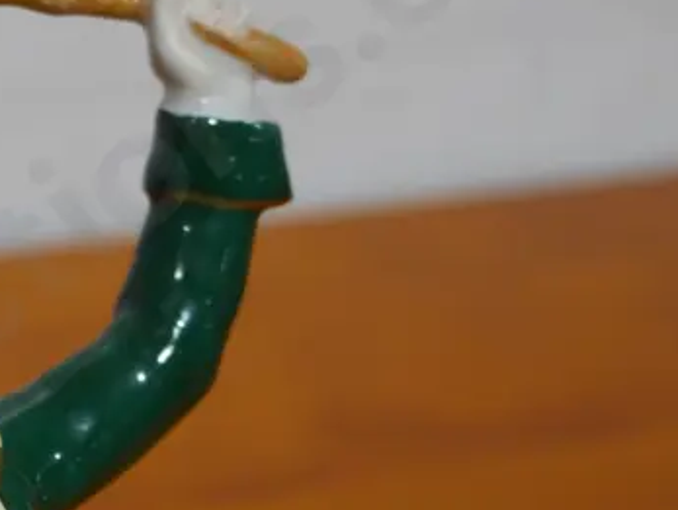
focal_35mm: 118
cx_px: -92
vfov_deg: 12.6
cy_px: 355
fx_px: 2314
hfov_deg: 16.1
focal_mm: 20
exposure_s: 1/60
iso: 320
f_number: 4.4
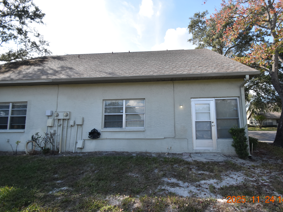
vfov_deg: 74.7
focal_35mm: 17
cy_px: 105
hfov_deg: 90.2
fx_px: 139
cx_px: 165
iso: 800
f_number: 3.5
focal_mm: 10
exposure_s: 1/4000
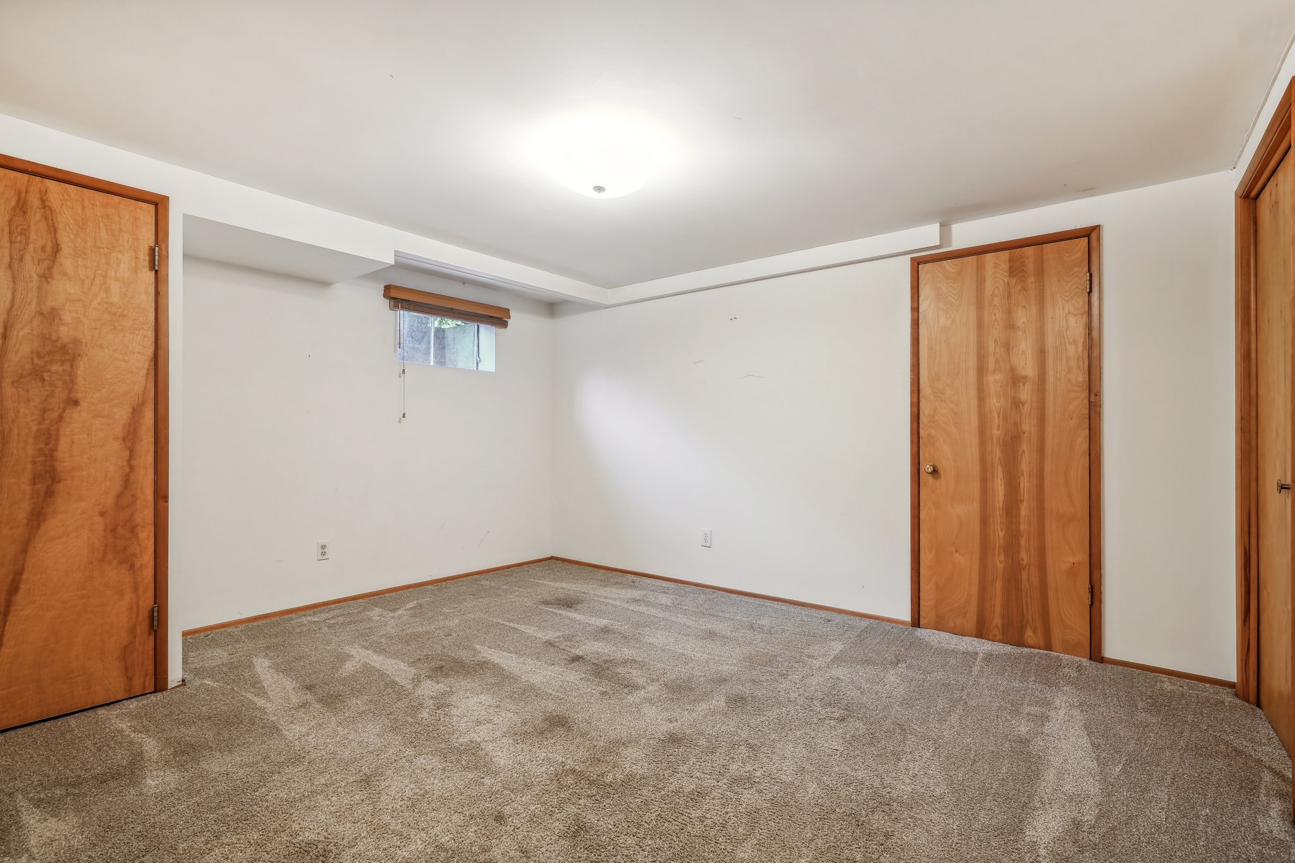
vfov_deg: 73.7
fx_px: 575
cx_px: 648
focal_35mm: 16
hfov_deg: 96.7
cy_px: 432
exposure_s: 1/8
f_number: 8
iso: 400
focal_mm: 16
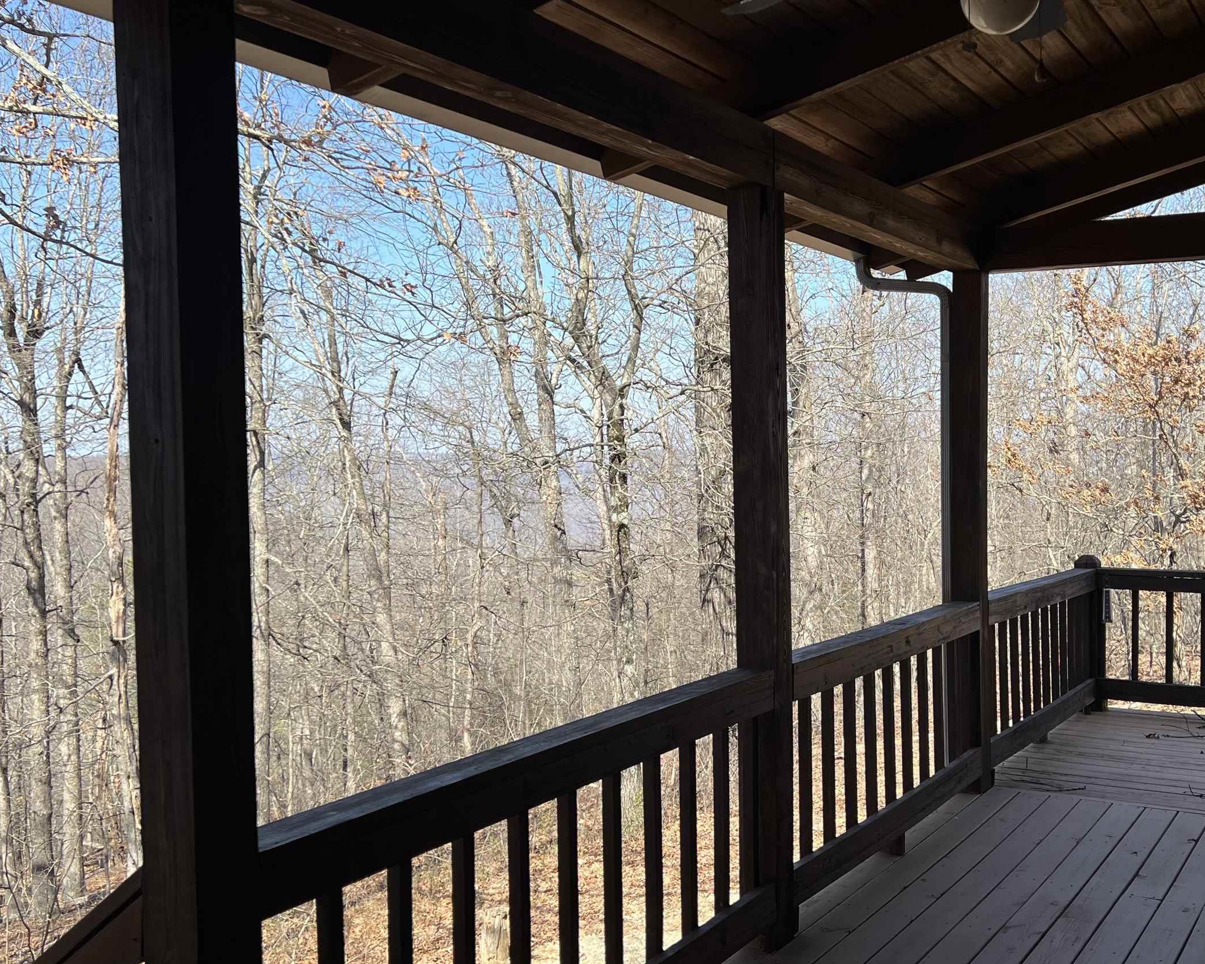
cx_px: 716
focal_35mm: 37
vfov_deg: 40.1
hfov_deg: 48.8
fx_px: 1320
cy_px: 512
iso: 50
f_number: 1.5
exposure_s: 1/1724
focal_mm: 5.7
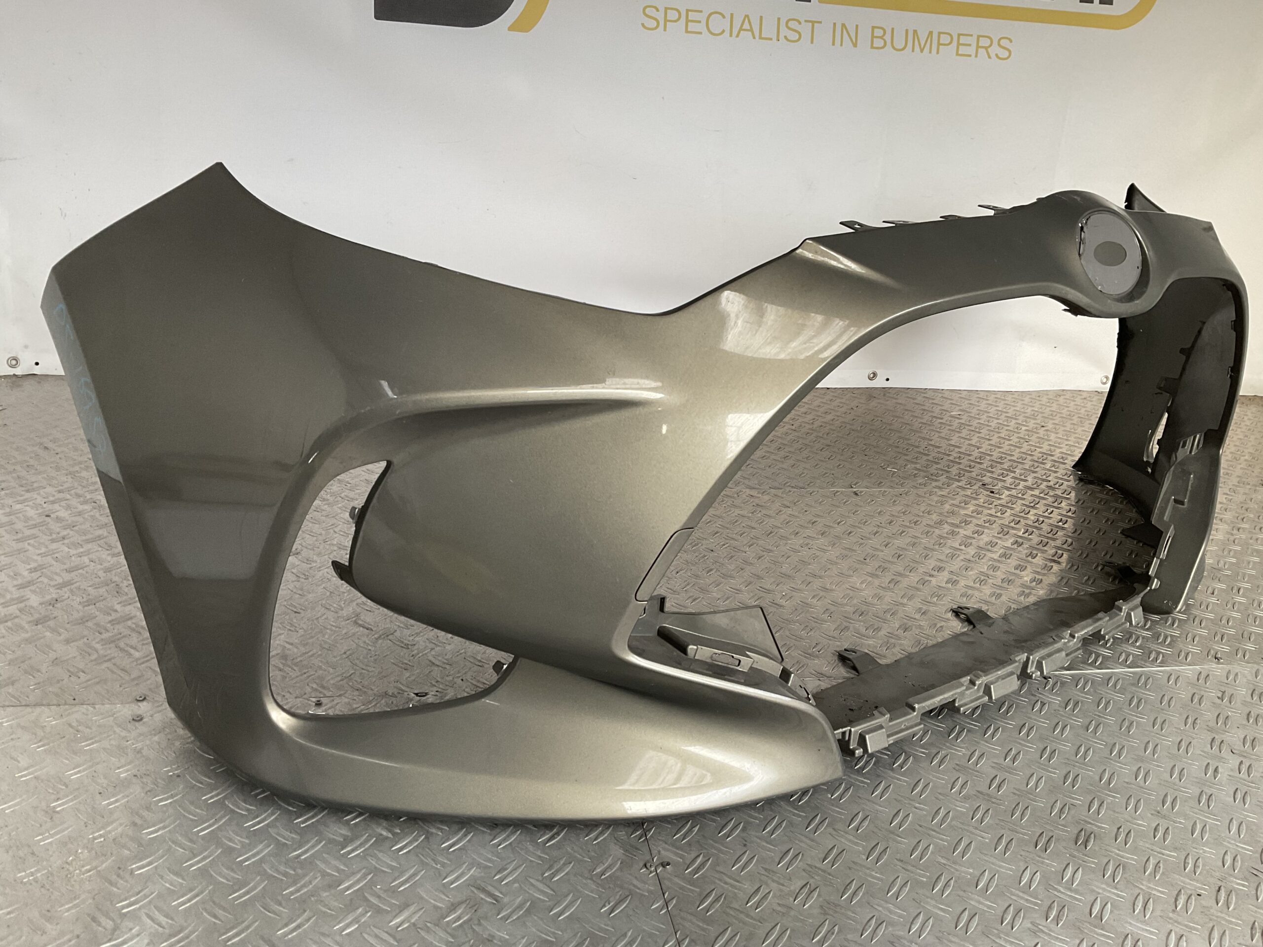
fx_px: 1058
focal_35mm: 29
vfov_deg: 48.2
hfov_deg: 61.7
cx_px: 632
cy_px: 474
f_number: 1.8
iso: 64
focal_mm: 3
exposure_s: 1/100
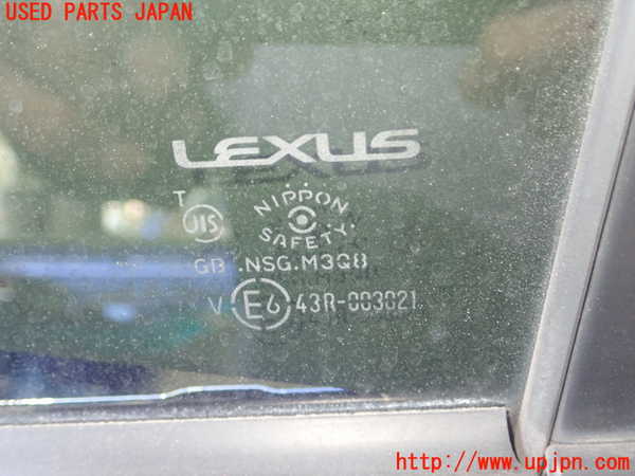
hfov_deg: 46.8
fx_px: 734
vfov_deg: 36.0
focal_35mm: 40
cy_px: 238
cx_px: 318
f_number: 2.8
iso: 800
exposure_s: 1/20
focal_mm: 7.34
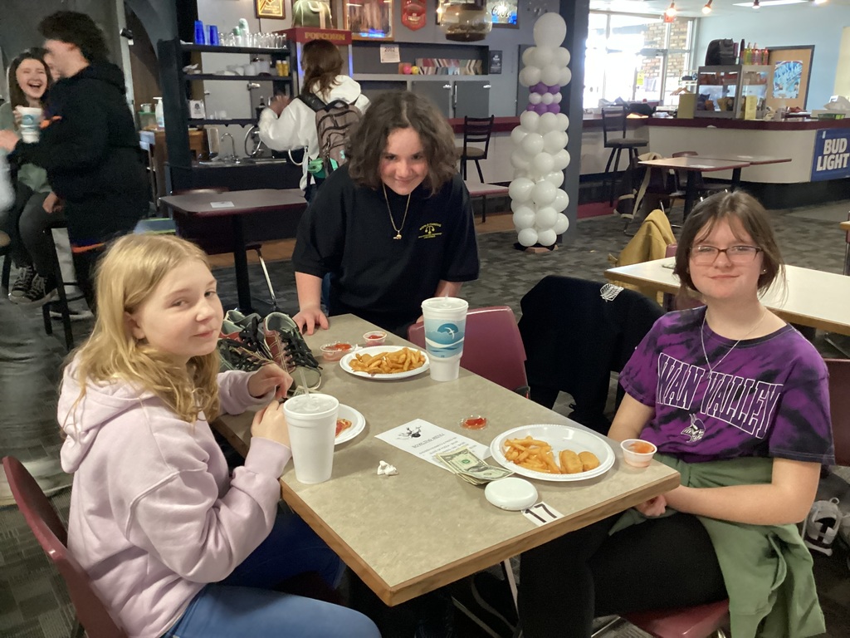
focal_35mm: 31
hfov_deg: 58.4
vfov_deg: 45.4
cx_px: 425
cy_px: 319
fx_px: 761
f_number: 2.4
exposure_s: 1/30
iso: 500
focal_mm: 3.3
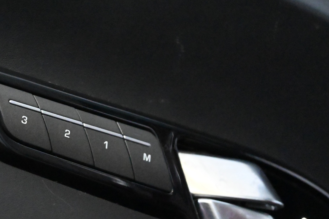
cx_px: 88
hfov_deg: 21.1
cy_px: 123
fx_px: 875
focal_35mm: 96
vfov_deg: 14.3
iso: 18000
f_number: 6
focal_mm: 43
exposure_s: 1/60
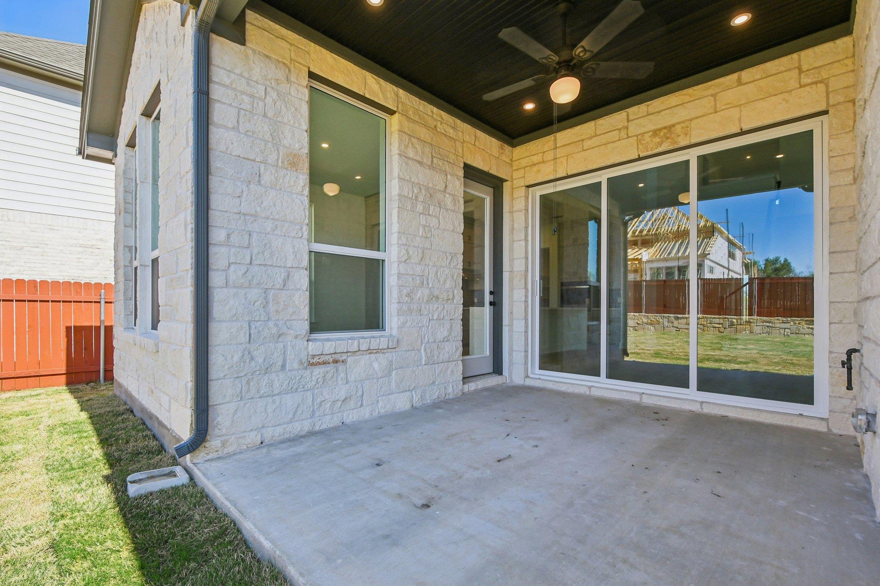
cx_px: 440
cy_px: 293
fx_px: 367
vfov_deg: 77.3
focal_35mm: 15
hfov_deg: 100.4
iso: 400
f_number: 8
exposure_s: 1/320
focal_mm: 10
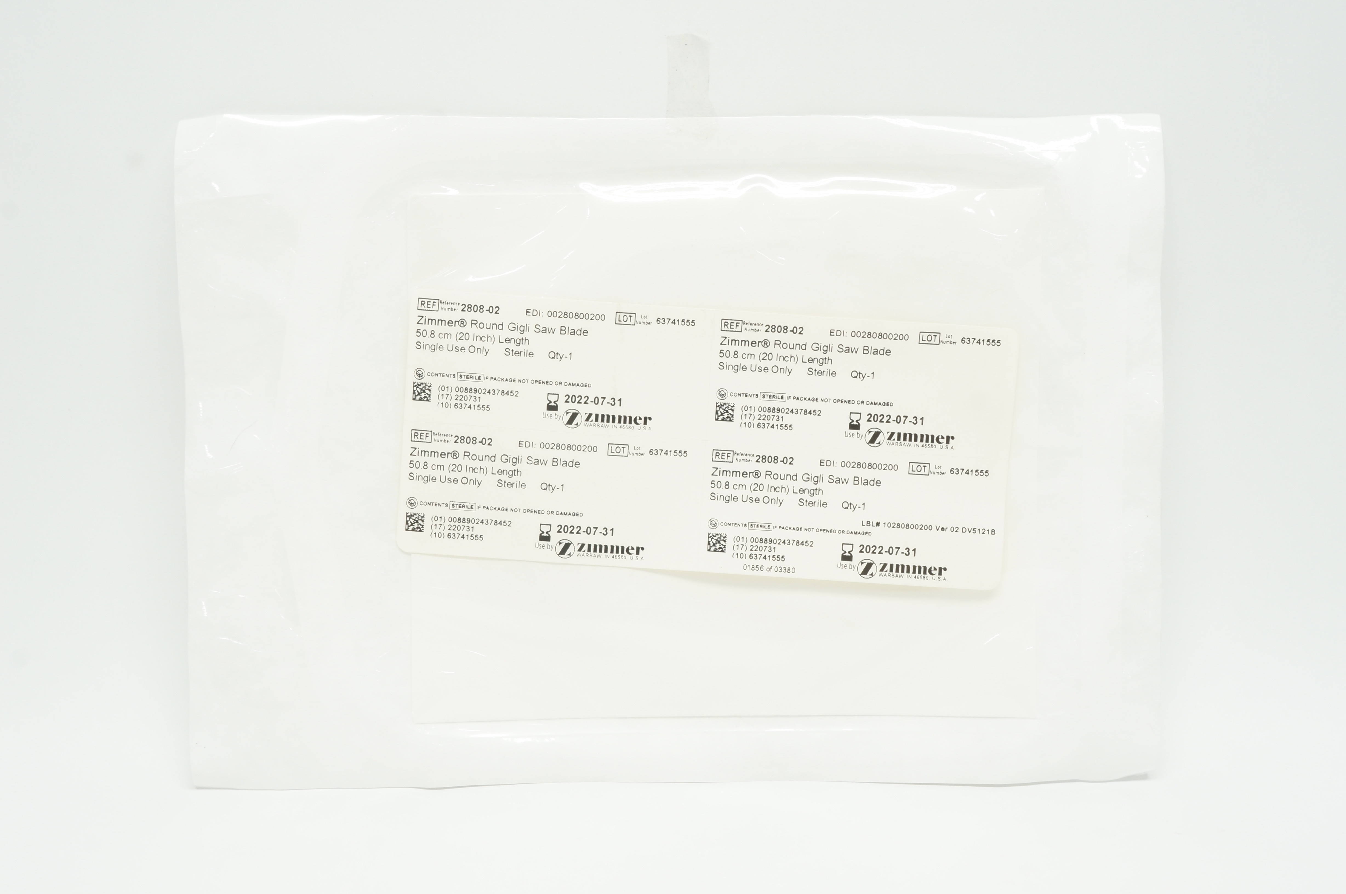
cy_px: 447
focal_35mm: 50
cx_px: 673
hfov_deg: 40.0
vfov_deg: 27.2
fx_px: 1849
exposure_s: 1/15
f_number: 11
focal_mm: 33
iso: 400
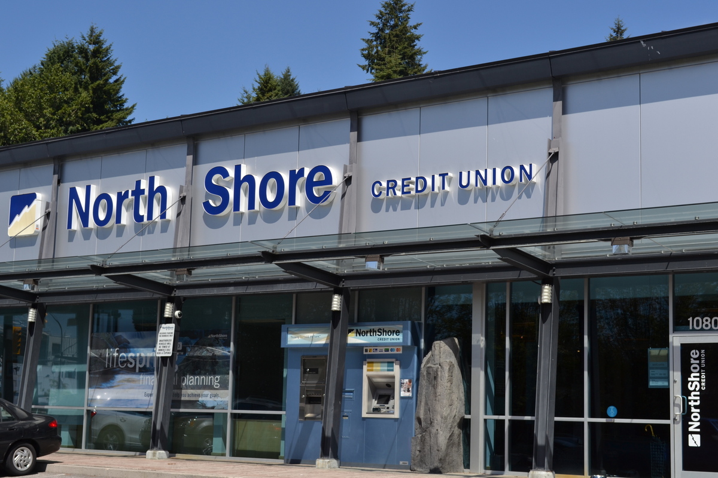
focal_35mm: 60
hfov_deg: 33.4
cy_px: 239
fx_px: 1197
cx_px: 359
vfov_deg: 22.6
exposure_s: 1/250
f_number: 8
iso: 100
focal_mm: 40
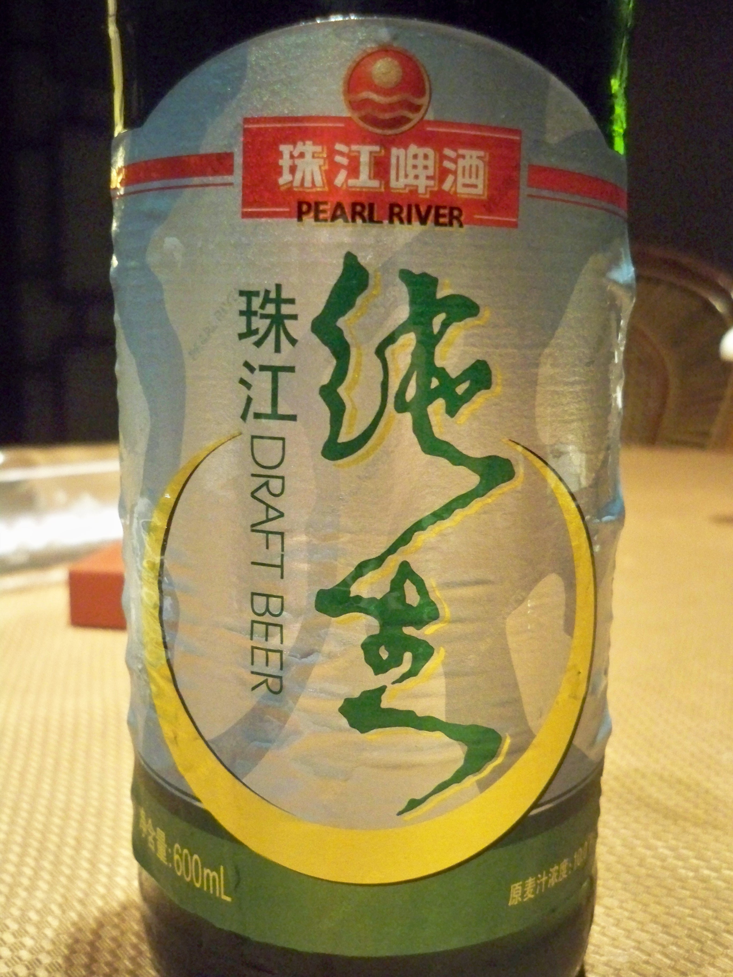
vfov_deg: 52.6
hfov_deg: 40.7
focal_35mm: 35
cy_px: 488
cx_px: 366
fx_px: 988
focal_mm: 6.3
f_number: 3.1
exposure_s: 1/60
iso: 1000
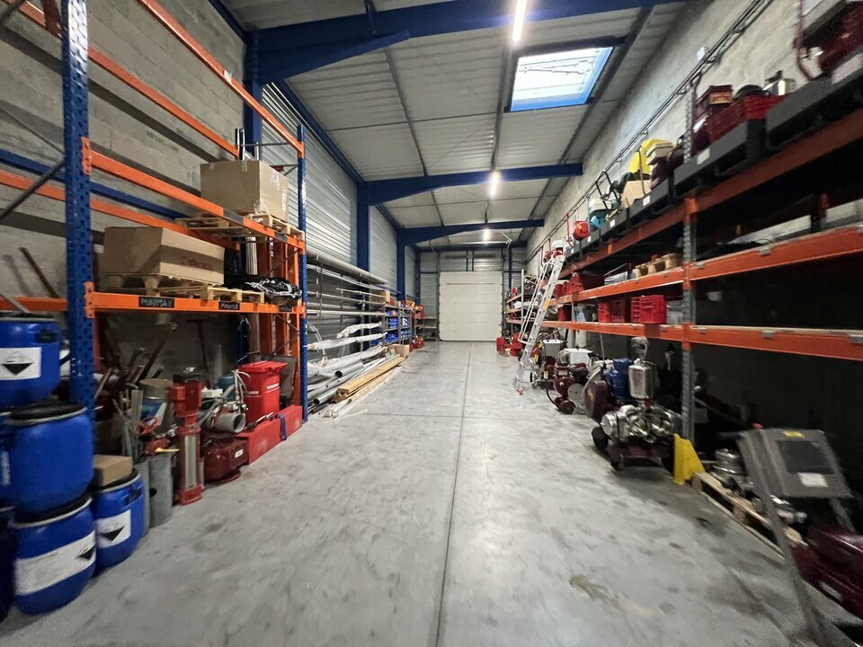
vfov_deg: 89.9
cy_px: 324
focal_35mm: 13
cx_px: 432
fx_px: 324
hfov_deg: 106.2
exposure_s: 1/50
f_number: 1.8
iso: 800
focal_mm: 1.57
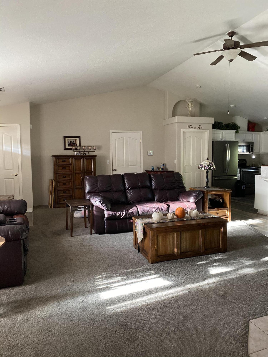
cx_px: 134
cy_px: 178
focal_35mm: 26
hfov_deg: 53.1
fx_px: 268
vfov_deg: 67.3
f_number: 1.8
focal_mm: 4.25
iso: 400
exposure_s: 1/40
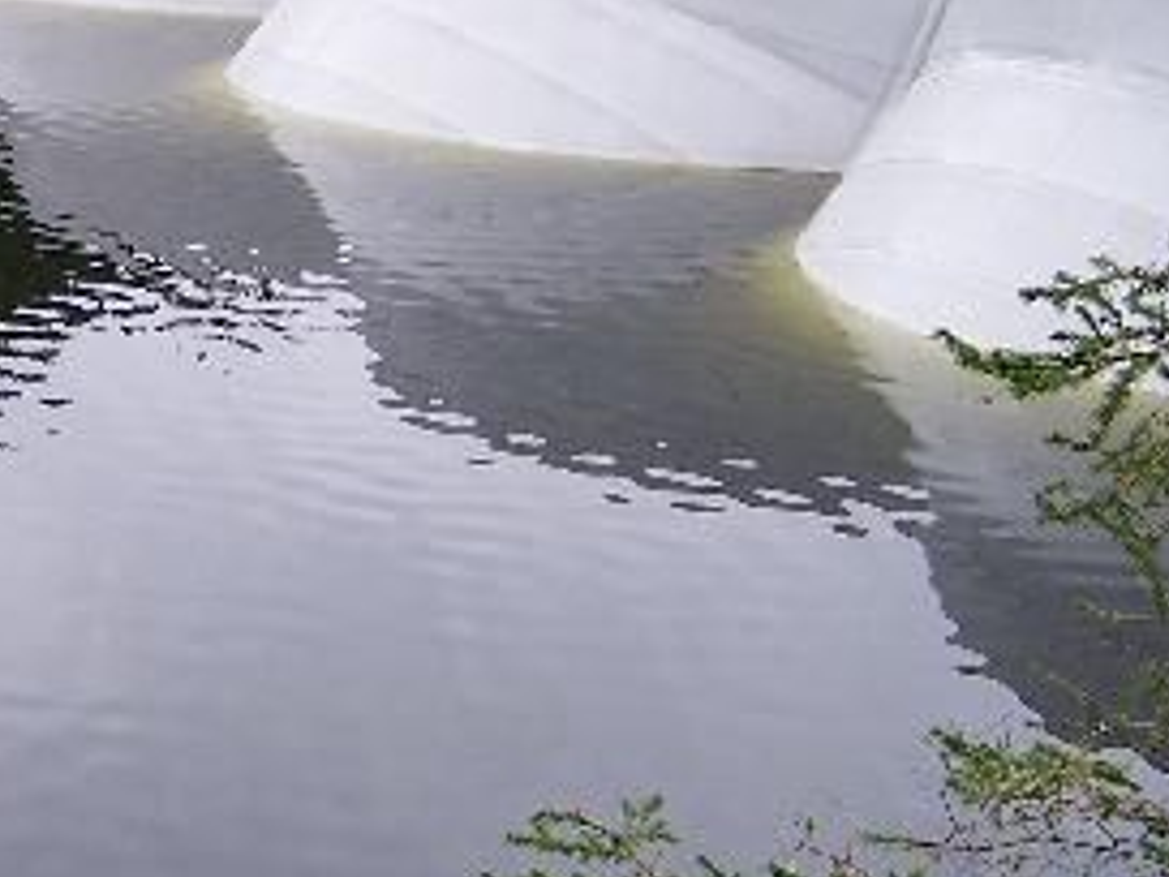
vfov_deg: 15.9
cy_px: 378
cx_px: 71
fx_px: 3141
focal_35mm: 93
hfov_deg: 20.6
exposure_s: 1/160
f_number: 2.8
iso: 80
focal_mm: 6.3
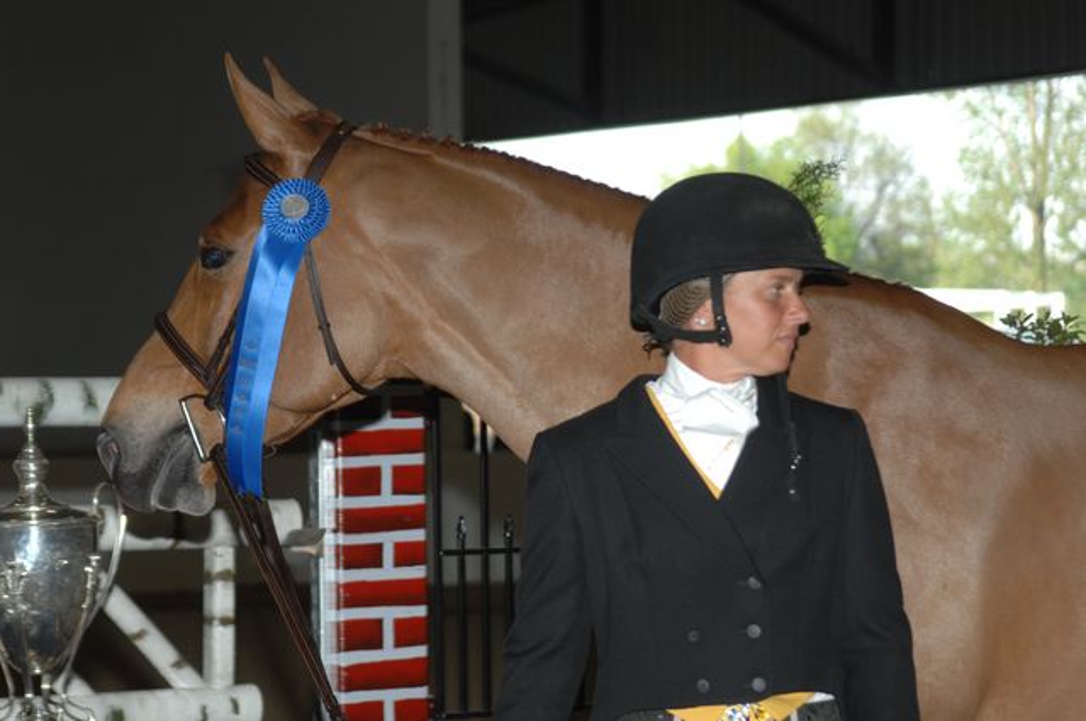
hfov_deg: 14.9
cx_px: 543
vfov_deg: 9.9
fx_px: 4158
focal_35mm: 138
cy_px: 360
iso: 200
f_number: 5
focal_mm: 92
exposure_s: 1/125
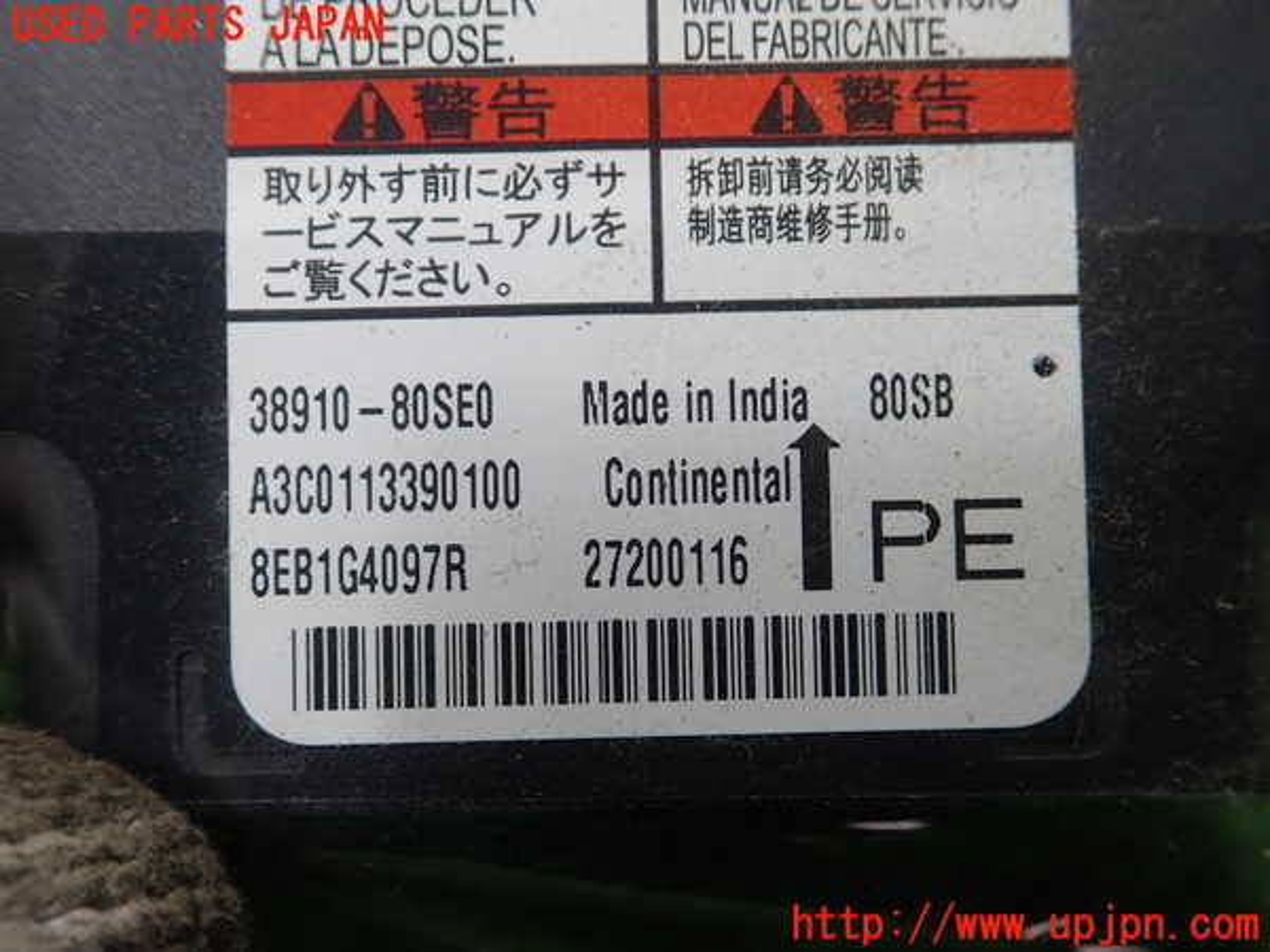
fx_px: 1101
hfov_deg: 60.0
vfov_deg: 46.8
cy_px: 476
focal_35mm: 30
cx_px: 635
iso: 200
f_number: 2.3
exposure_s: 1/125
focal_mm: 5.5
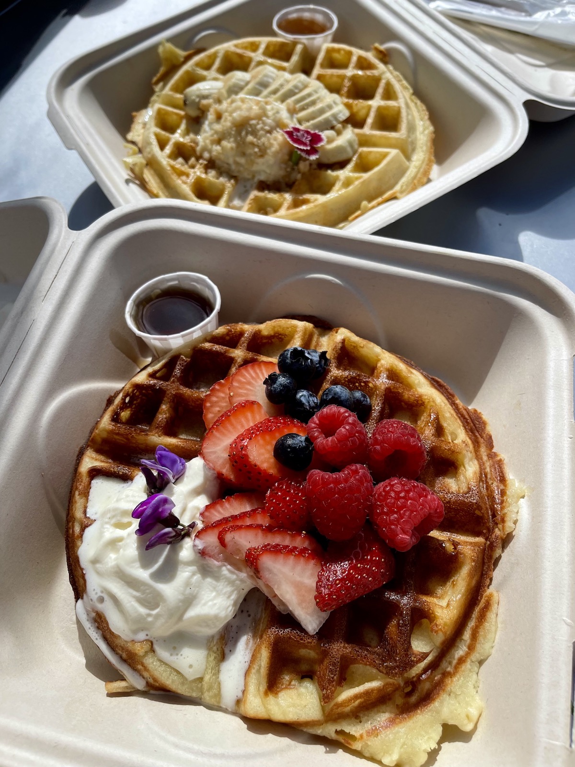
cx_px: 288
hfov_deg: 53.1
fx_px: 576
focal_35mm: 26
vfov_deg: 67.3
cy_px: 384
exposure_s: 1/7407
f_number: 1.6
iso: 32
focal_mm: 5.1
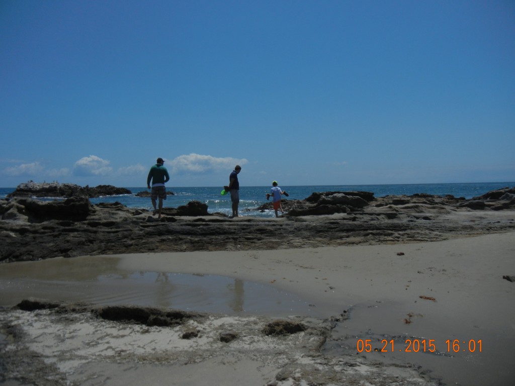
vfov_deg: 46.8
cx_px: 258
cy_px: 193
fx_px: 446
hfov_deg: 60.0
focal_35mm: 30
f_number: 7
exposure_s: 1/1600
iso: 160
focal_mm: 5.4
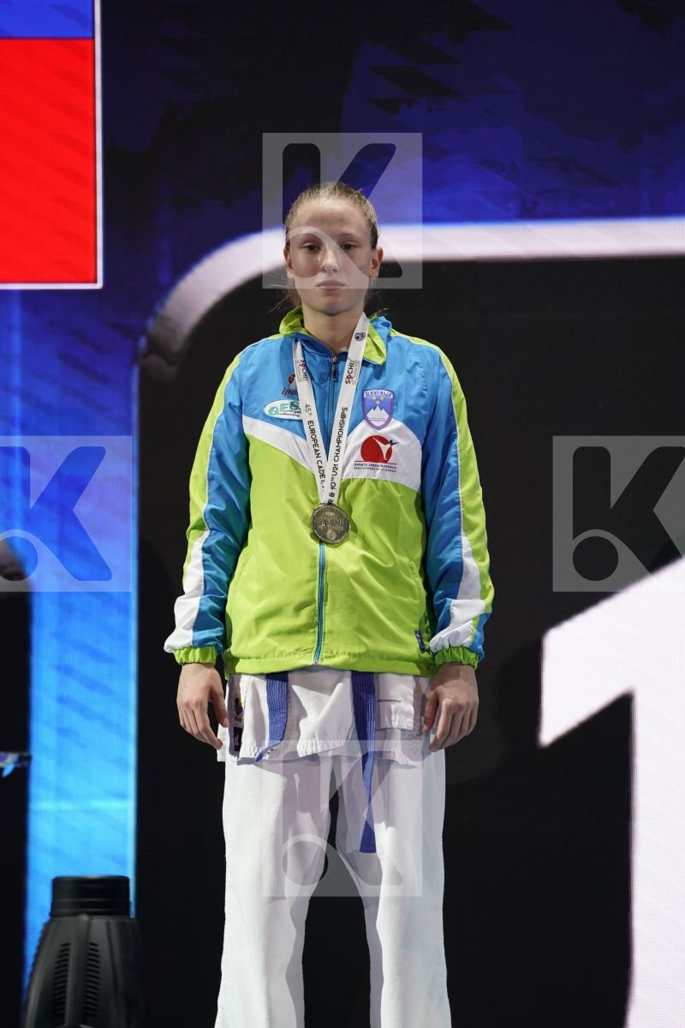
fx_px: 5708
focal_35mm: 200
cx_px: 342
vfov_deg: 10.3
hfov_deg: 6.9
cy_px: 514
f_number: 2.8
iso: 320
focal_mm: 200
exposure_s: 1/250
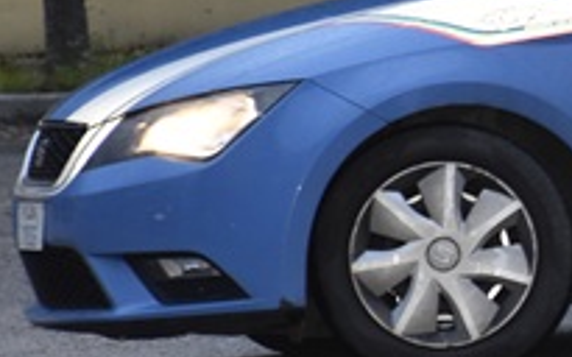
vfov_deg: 2.6
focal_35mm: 507
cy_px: 7
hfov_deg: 4.1
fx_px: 7901
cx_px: 949
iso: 800
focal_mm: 85
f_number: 5.3
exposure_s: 1/80
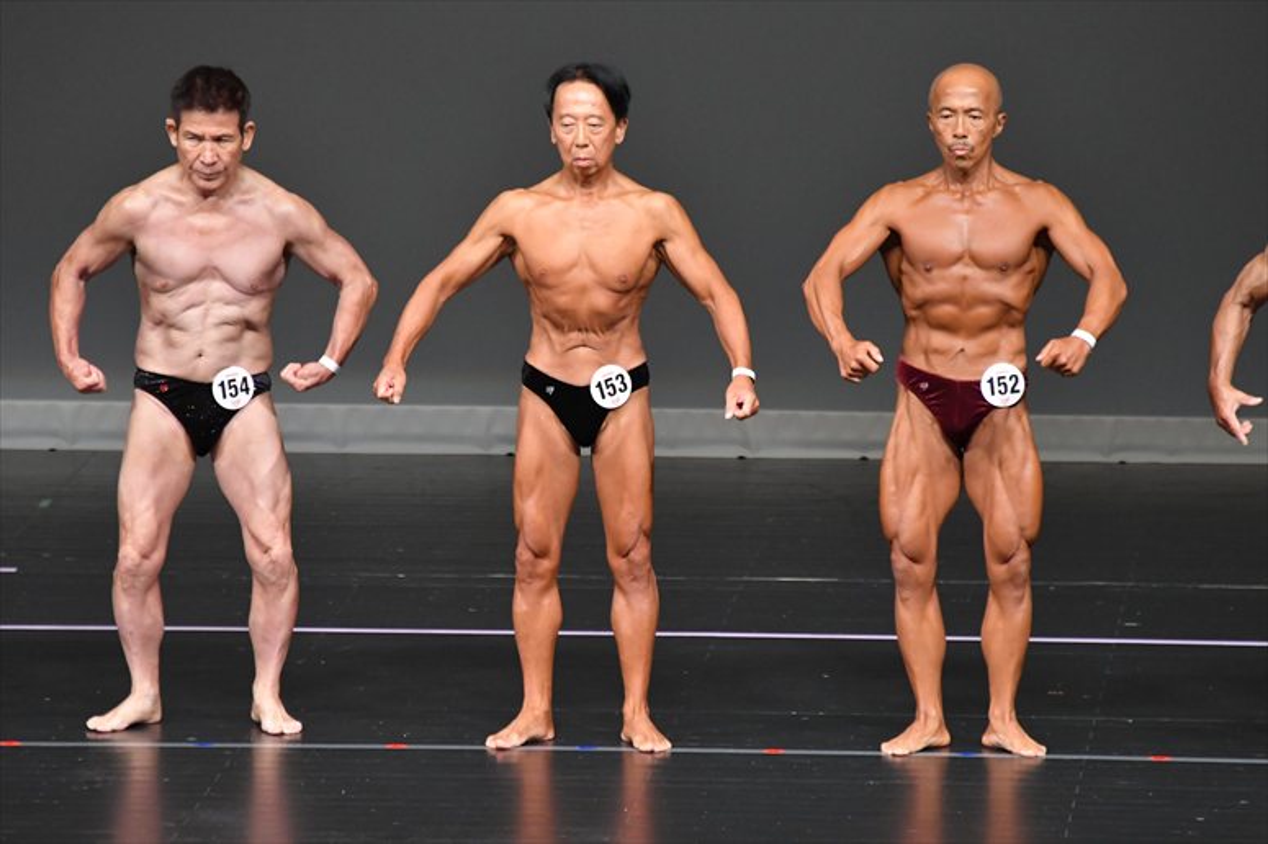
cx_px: 634
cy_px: 422
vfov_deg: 3.7
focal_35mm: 375
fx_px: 13202
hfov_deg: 5.5
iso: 4000
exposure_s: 1/400
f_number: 5.6
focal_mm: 250
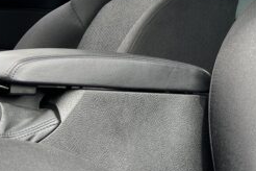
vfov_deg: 15.0
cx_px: 234
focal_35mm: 88
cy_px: -36
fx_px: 626
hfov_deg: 22.5
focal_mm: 5.7
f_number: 1.5
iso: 50
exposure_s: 1/213
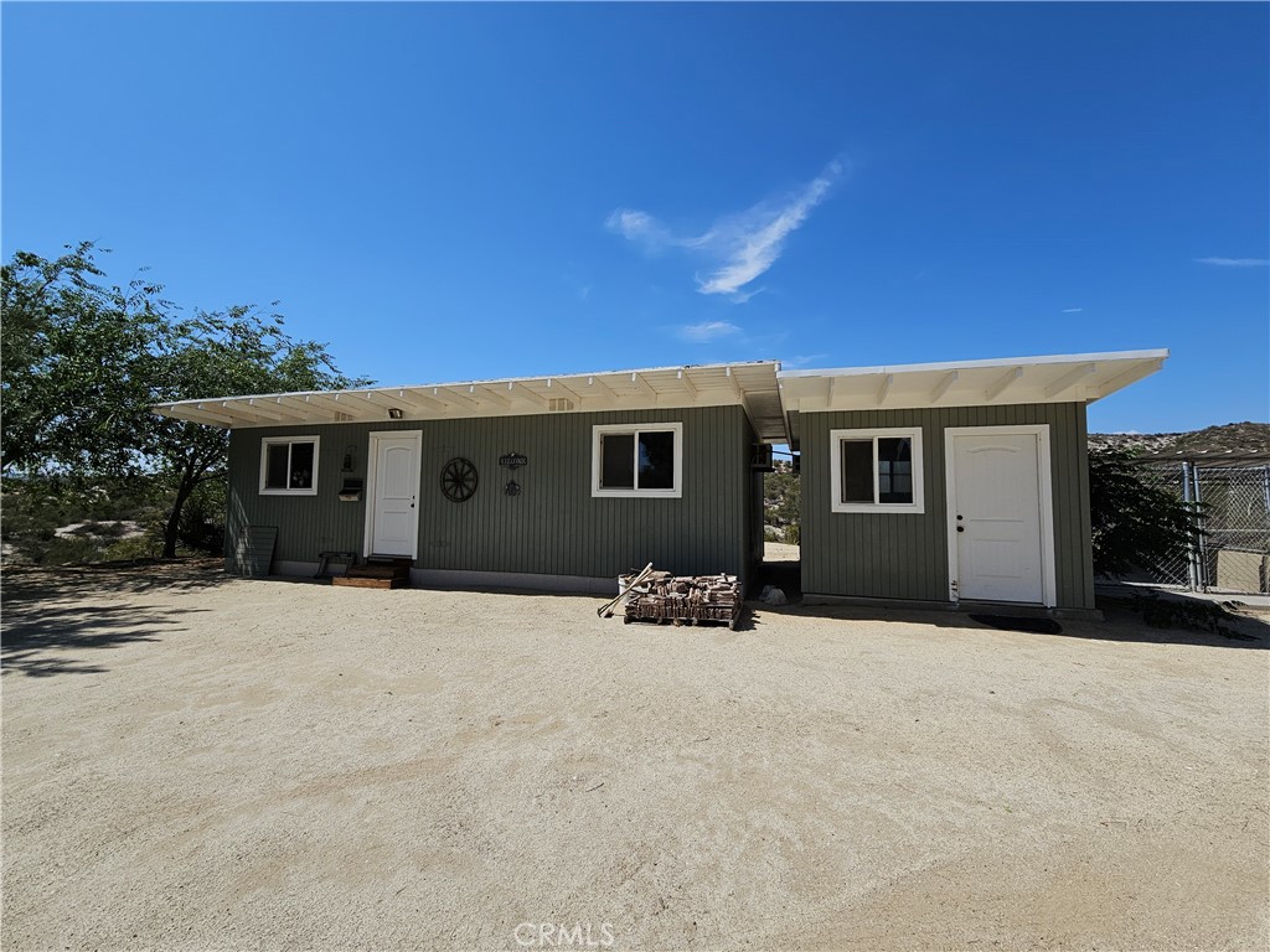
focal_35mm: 13
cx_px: 635
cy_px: 476
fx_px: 477
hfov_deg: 106.2
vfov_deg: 89.9
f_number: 2.2
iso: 50
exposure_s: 1/3737
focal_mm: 2.2
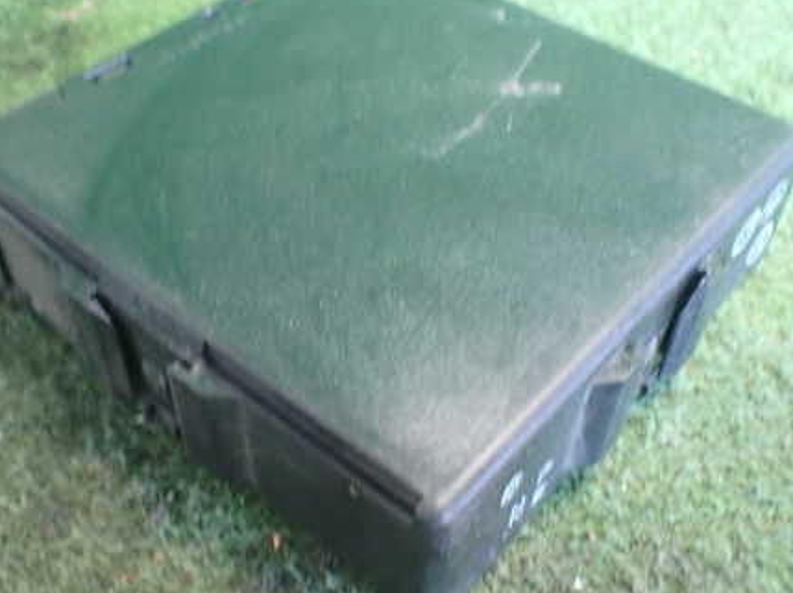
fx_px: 961
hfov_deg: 44.8
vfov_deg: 34.3
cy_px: 333
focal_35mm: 42
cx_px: 372
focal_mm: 5.4
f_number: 2.3
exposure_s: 1/30
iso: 1000
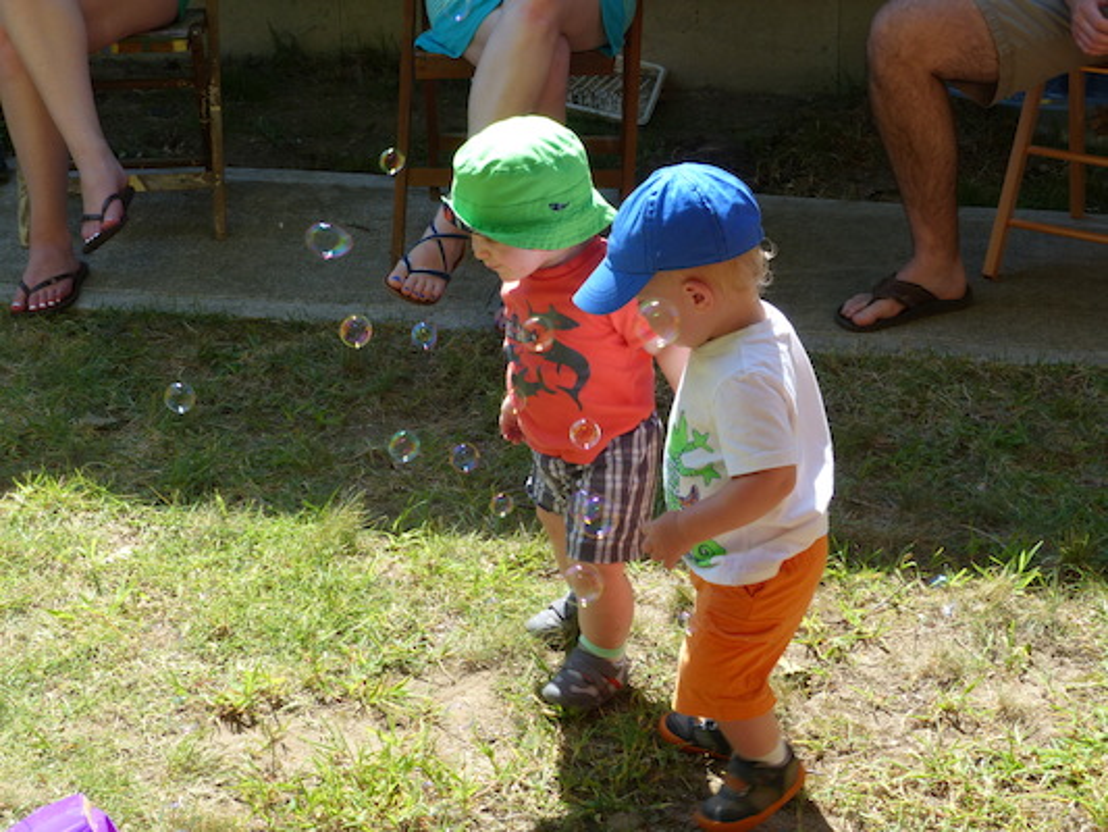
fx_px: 2401
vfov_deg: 19.6
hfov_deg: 26.0
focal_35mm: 75
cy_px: 416
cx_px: 554
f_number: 4
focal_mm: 13.5
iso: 100
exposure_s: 1/100
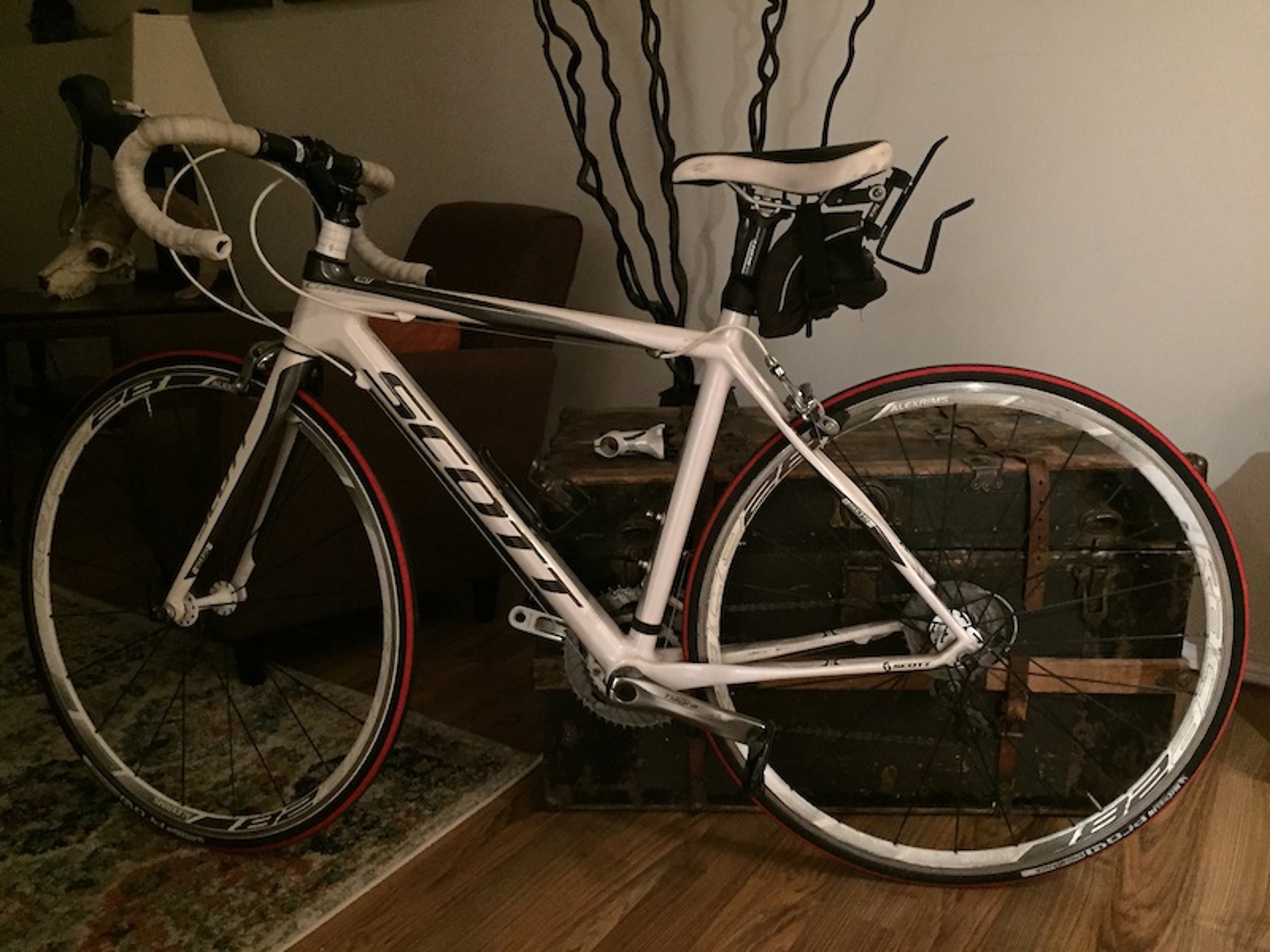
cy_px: 476
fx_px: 1064
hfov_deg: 61.7
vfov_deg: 48.2
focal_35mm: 29
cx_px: 635
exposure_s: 1/15
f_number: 2.2
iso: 800
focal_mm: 4.15
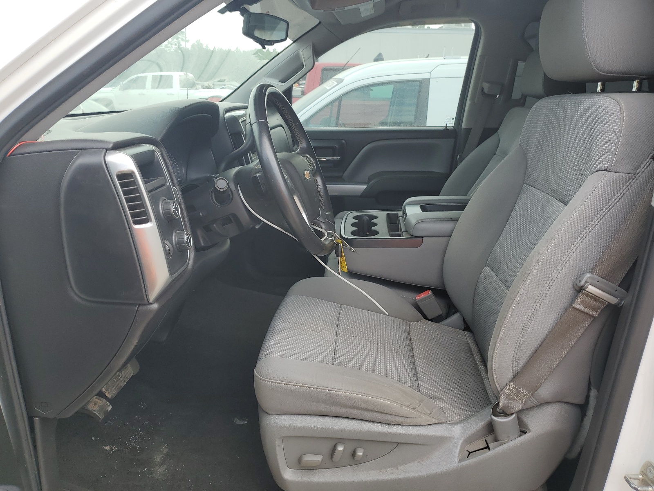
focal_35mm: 26
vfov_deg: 53.1
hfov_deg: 67.3
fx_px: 491
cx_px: 327
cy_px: 246
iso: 50
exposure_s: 1/370
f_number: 1.5
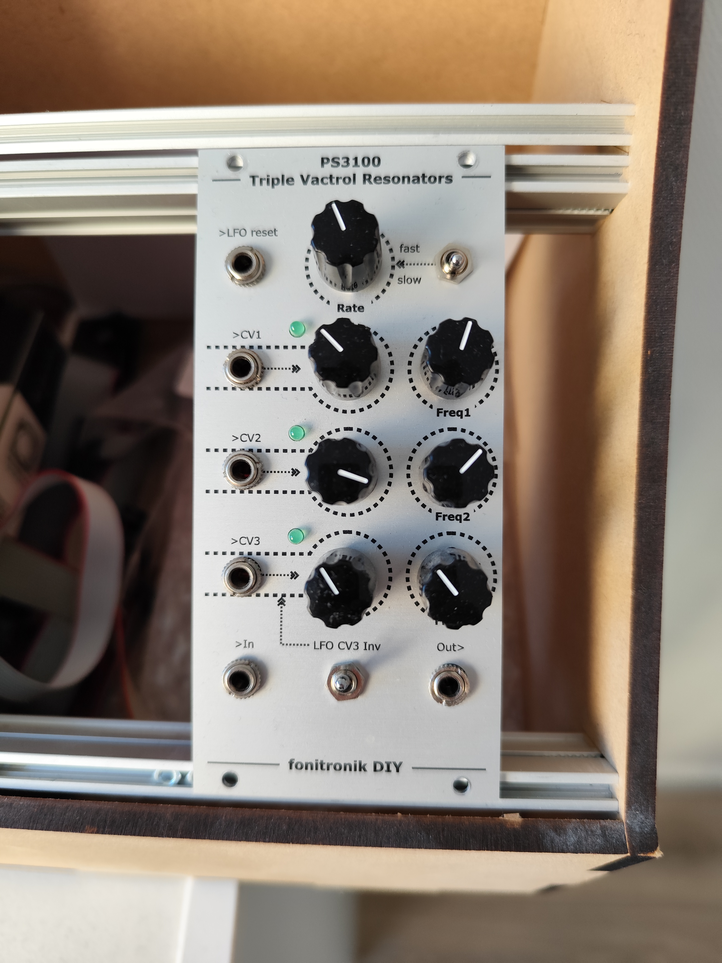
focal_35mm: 23
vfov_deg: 73.9
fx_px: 640
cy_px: 482
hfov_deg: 58.9
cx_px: 361
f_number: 1.65
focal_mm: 6.14
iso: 320
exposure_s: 1/100
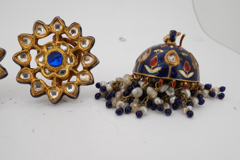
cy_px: 80
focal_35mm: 45
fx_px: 300
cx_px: 120
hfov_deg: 43.6
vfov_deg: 29.9
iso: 400
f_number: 22
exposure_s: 1/125
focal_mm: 30
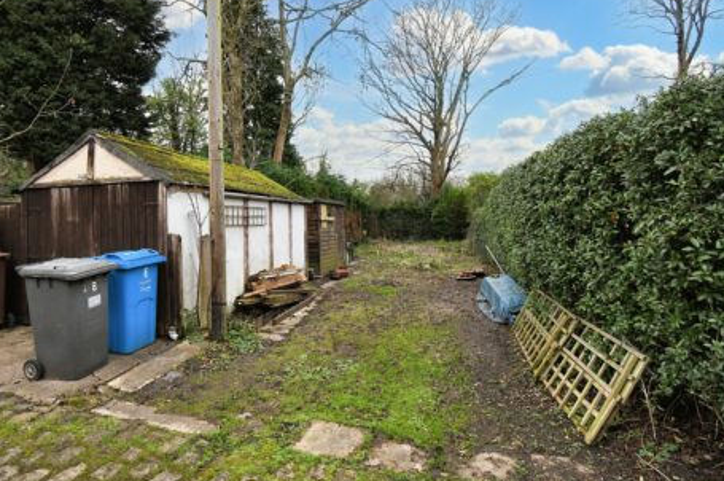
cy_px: 205
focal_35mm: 19
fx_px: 382
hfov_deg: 86.3
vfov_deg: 64.1
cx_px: 306
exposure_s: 1/125
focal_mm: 10
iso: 560
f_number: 5.6
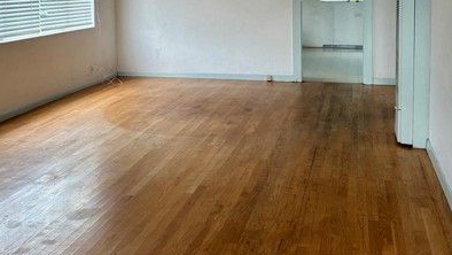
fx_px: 552
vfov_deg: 25.0
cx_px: 212
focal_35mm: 46
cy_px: 10
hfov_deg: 44.5
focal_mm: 5.96
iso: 125
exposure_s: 1/64
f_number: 1.6
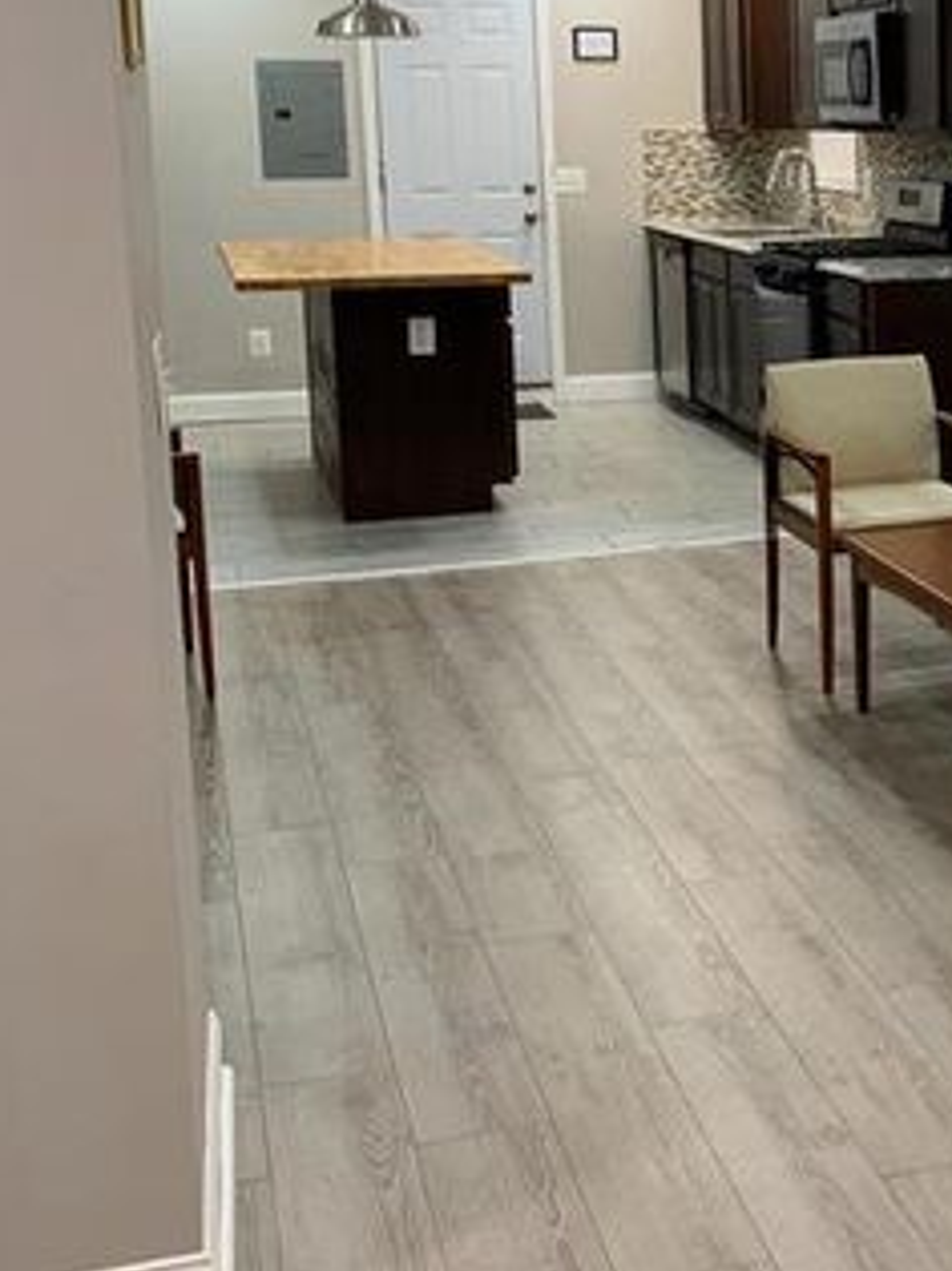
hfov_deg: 25.1
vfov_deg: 34.8
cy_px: 490
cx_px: 984
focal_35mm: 55
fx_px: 2018
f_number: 1.8
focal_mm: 4.25
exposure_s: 1/42
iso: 80
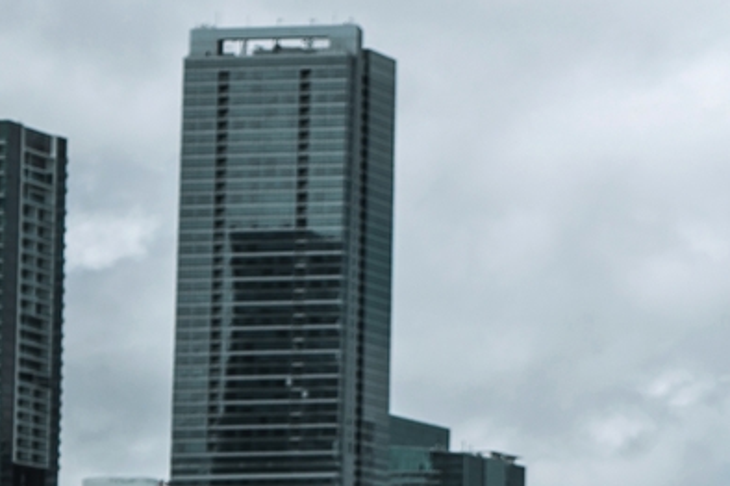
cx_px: 1762
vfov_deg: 5.8
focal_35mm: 234
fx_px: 4741
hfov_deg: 8.1
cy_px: 463
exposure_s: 1/500
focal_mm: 48
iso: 100
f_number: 5
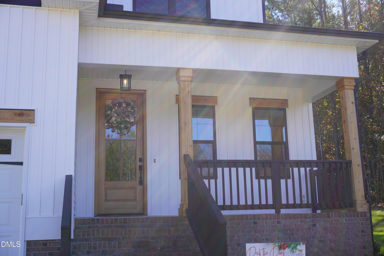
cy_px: 128
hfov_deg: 46.4
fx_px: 448
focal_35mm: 42
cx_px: 192
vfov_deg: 31.9
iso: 100
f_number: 8
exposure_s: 1/100
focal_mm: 28
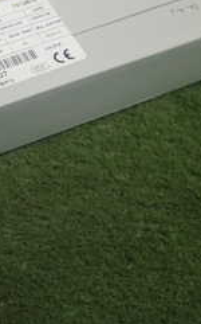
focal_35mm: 74
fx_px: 651
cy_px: 71
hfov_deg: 16.4
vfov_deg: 27.4
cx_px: -74
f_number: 2.2
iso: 100
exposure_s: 1/60
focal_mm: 5.05
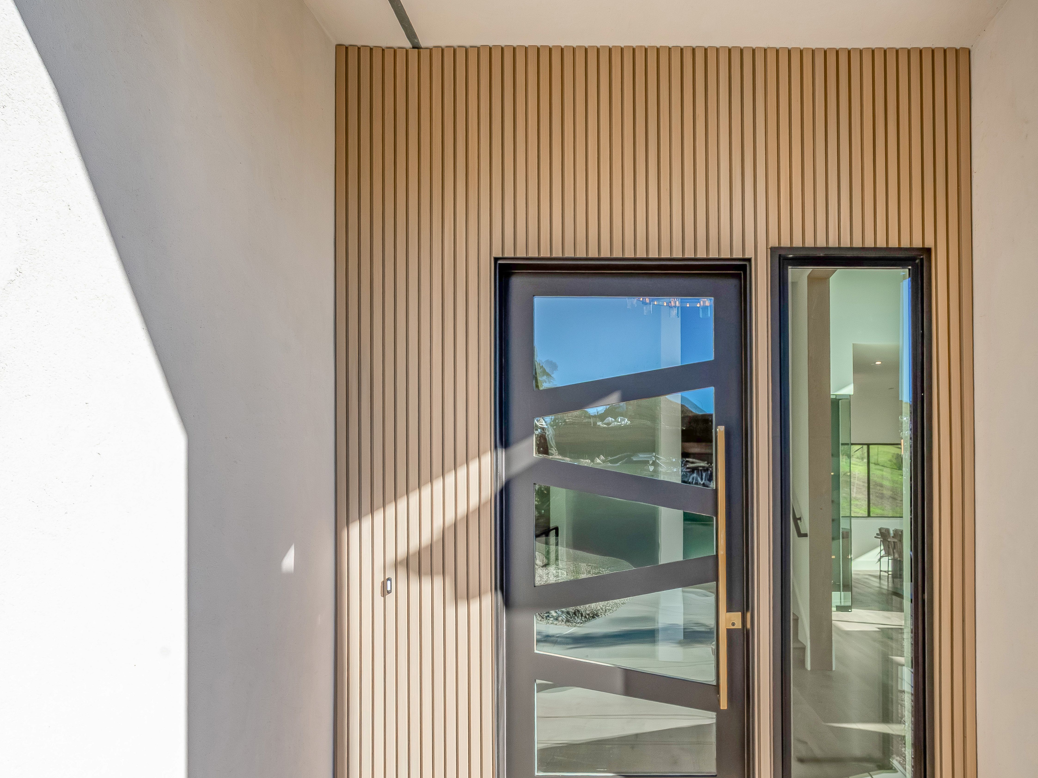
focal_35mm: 24
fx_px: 720
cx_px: 617
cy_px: 520
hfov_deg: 70.9
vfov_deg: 55.6
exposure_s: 1/400
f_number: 11
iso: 400
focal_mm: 16
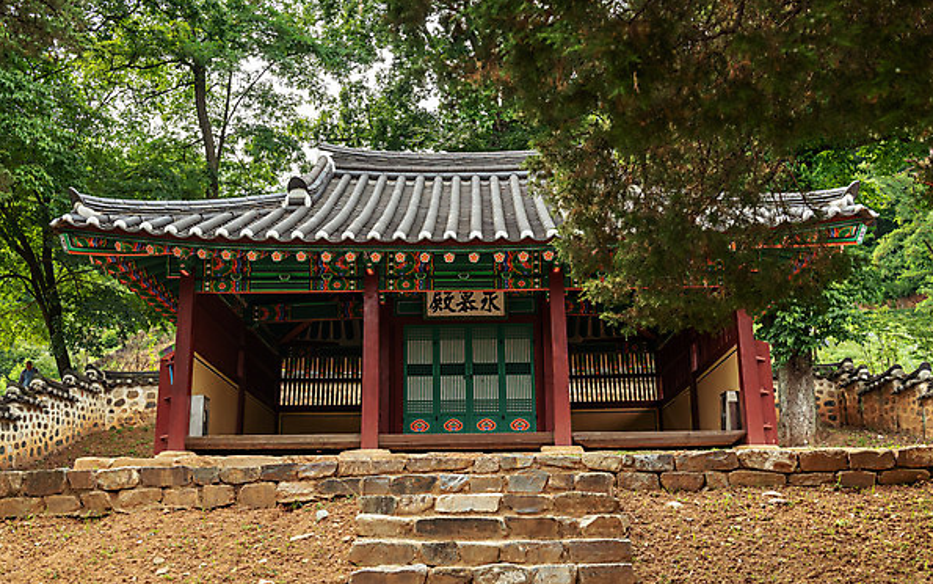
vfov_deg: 34.4
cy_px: 284
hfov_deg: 52.7
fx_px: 941
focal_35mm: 37
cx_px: 469
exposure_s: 1/250
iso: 400
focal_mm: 36
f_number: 6.3
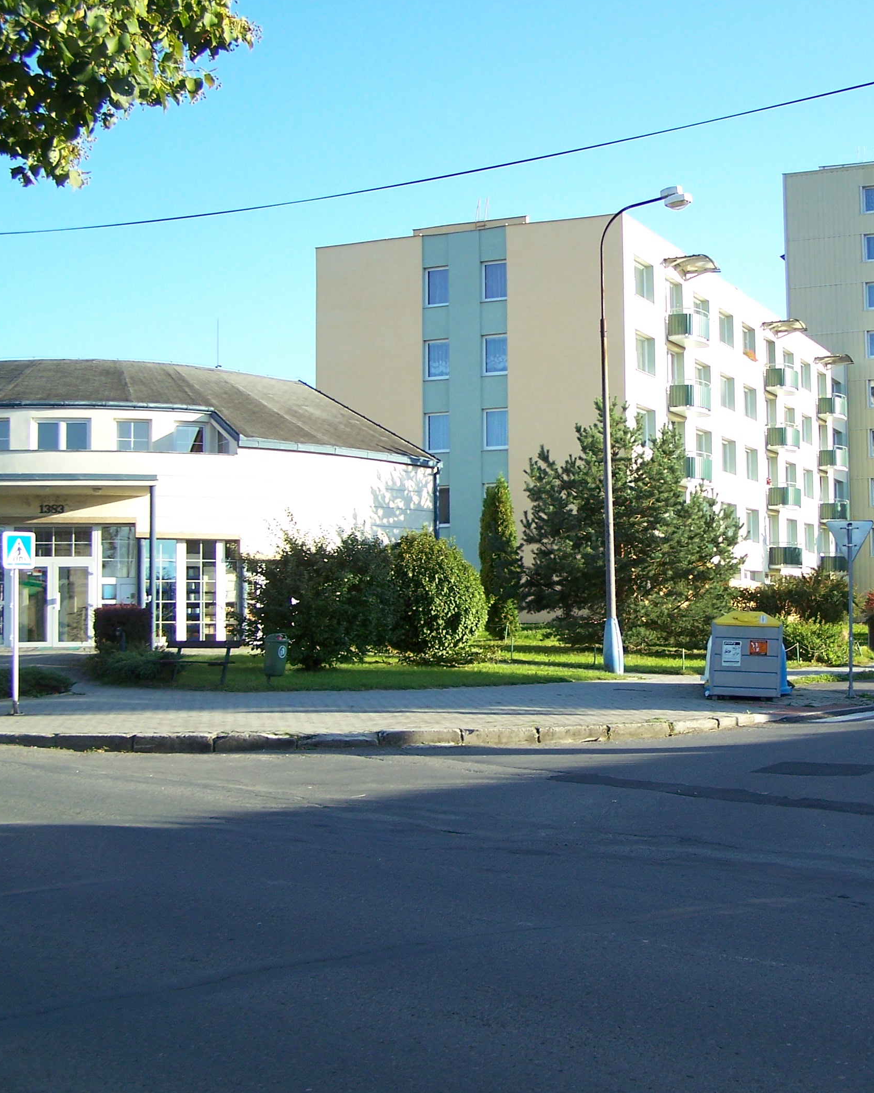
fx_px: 1616
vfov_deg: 37.3
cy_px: 545
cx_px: 664
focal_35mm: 50
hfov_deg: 29.7
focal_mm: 6.3
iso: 80
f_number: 2.8
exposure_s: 1/320
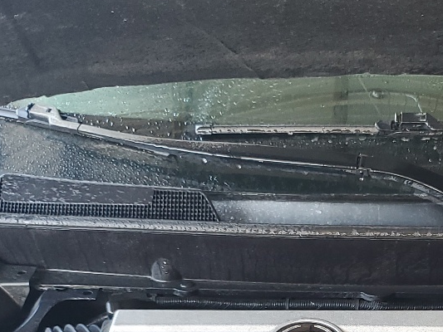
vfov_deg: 17.8
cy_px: 424
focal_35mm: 78
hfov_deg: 24.4
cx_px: 381
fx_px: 998
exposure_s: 1/60.2
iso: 66
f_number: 1.5
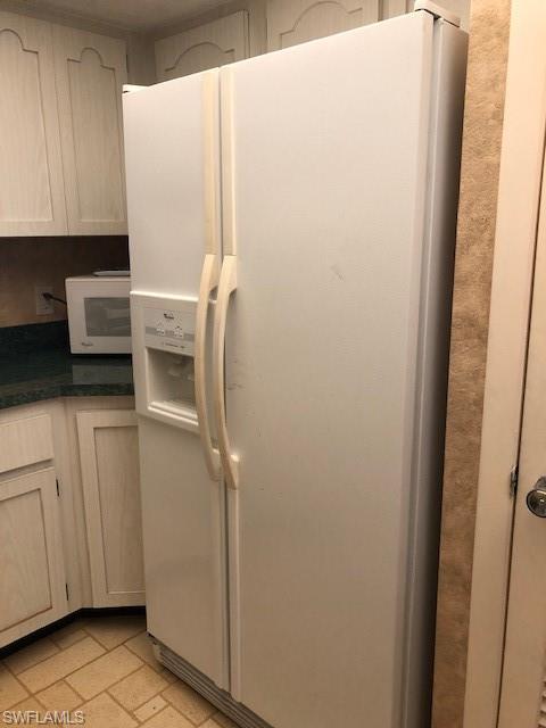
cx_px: 273
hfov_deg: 49.7
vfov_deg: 63.4
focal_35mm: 28
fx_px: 589
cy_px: 364
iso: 32
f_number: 1.8
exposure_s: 1/30
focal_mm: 3.99
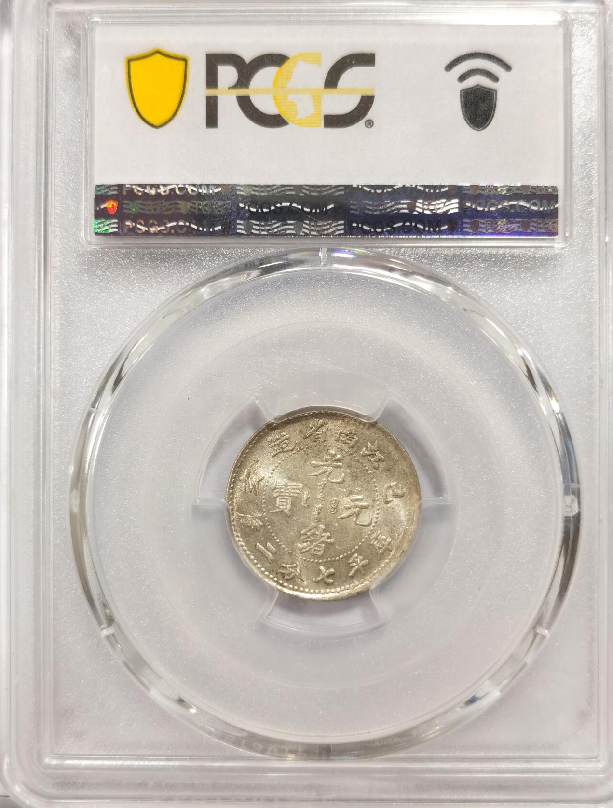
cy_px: 385
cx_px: 327
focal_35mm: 58
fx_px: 1360
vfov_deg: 33.1
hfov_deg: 25.4
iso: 100
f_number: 16
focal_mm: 5.56
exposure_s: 1/100
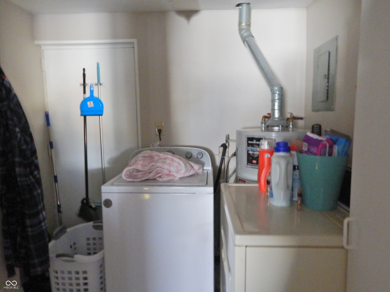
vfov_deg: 61.1
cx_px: 195
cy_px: 146
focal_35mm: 22
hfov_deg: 76.4
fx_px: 248
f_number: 3
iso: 800
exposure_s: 1/4
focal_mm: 4
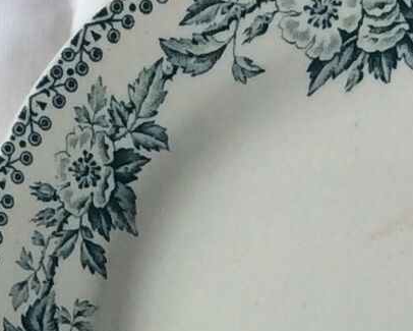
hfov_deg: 9.4
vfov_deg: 7.5
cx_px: -215
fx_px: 2433
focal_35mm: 199
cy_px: 672
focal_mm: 3.3
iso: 32
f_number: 2.4
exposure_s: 1/260
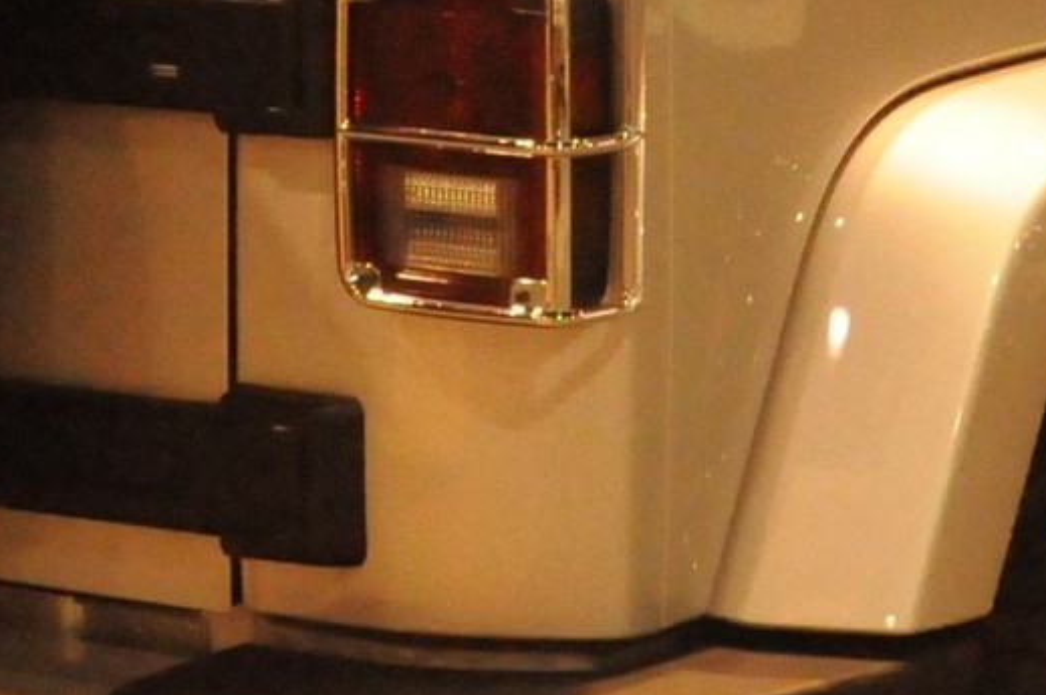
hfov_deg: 10.9
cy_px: 23
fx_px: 5457
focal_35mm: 188
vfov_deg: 7.3
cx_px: 758
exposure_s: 1/125
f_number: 6.3
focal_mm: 26
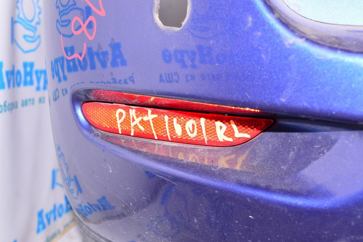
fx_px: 468
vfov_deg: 28.9
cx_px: 182
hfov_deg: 42.4
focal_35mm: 46
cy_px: 121
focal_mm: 31
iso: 1600
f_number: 8
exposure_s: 1/200
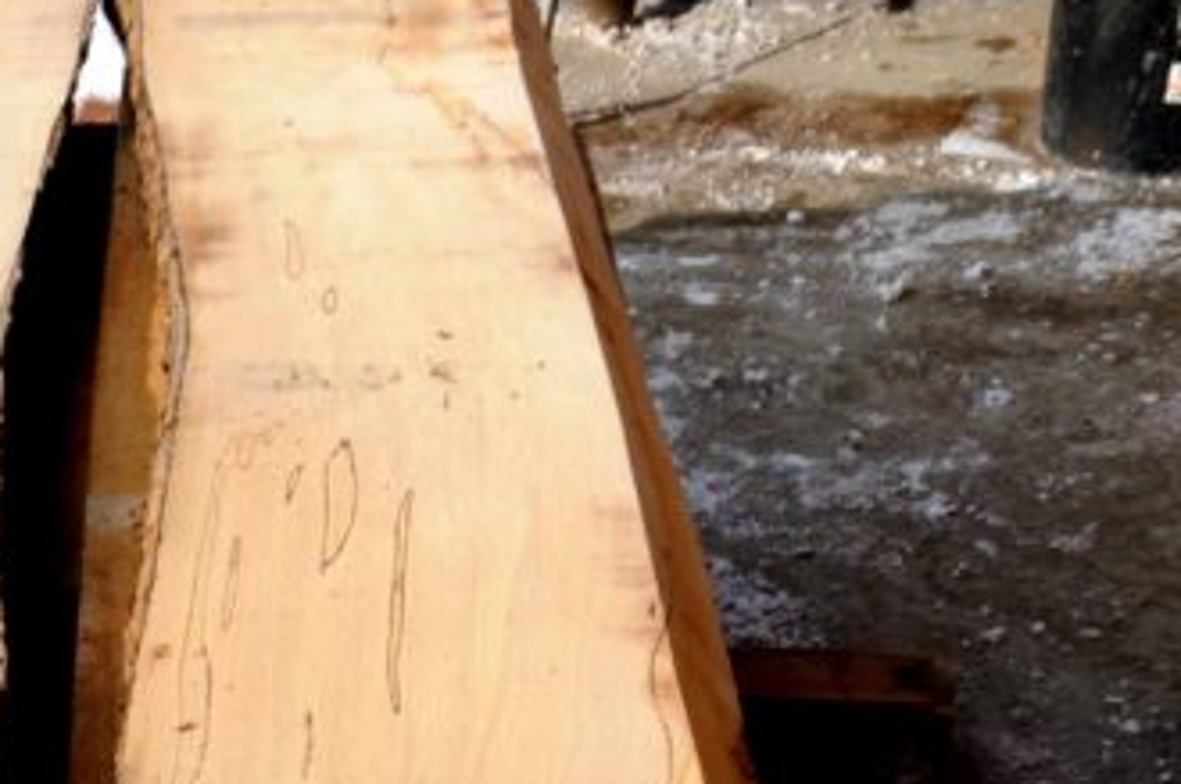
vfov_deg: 14.1
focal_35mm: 93
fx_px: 3046
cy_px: 1024
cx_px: -301
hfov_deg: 20.3
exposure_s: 1/50
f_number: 16
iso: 200
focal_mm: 20
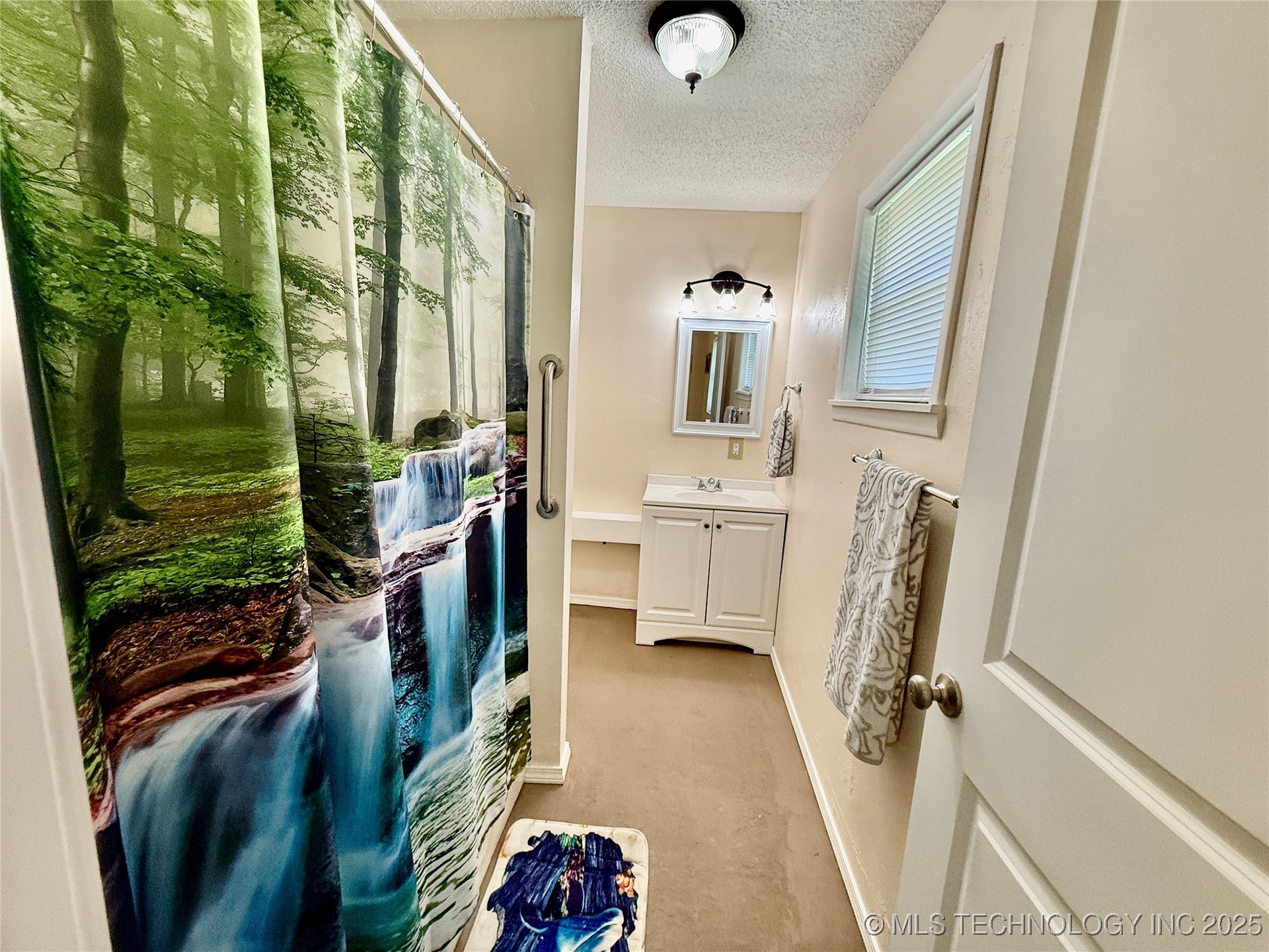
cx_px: 634
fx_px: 513
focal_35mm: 14
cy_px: 476
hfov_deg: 102.1
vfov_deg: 85.7
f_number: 2.2
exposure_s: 1/120
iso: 200
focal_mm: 2.22
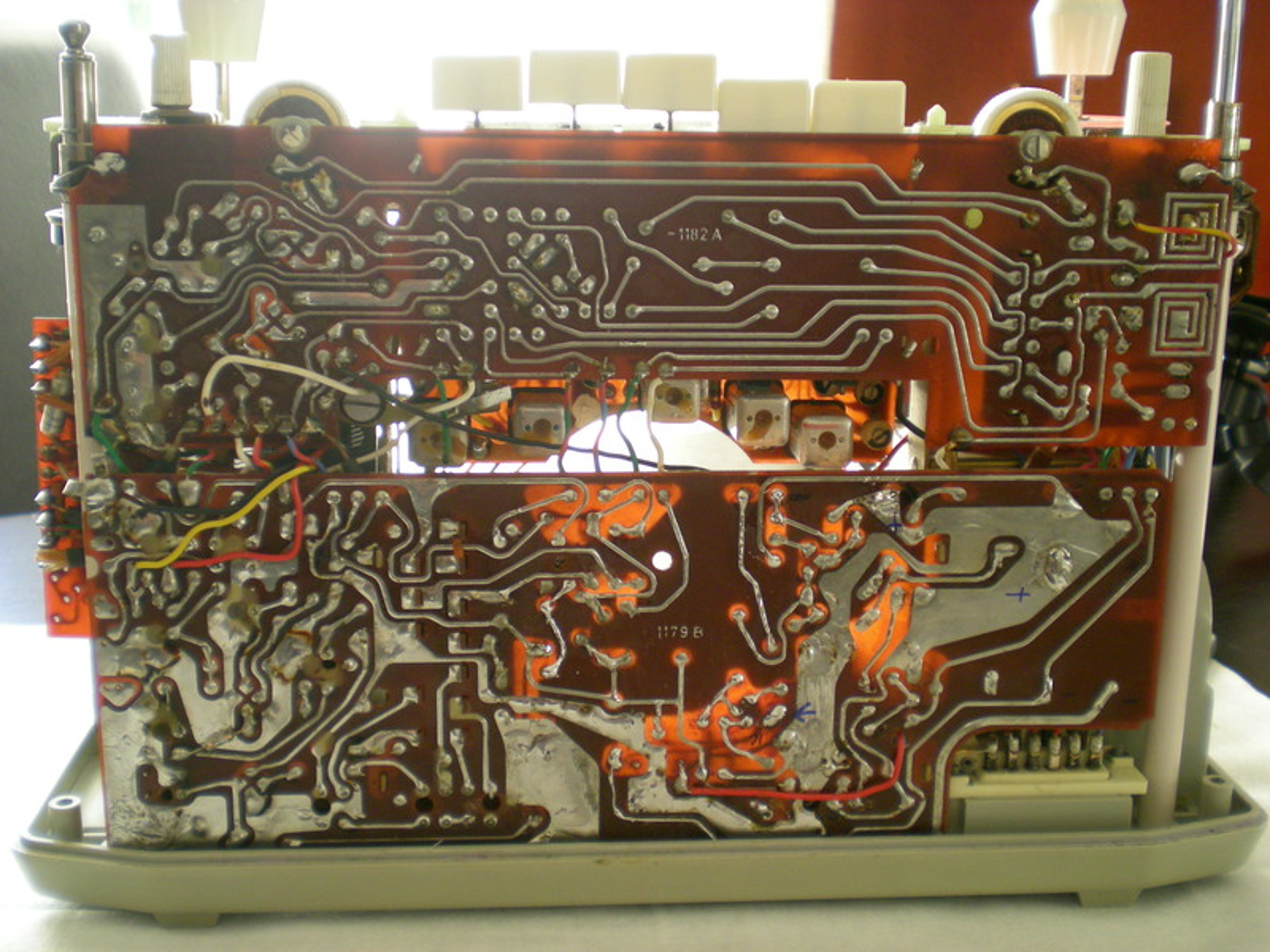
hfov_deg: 42.9
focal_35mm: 44
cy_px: 476
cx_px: 635
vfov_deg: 32.9
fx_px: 1614
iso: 200
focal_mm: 7.4
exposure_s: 1/37
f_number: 3.5
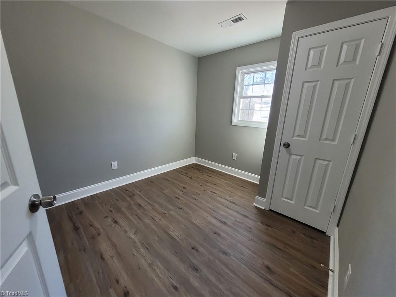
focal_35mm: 13
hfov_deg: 106.2
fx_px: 149
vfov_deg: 89.9
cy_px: 148
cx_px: 198
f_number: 2.2
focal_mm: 1.74
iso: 160
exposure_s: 1/60
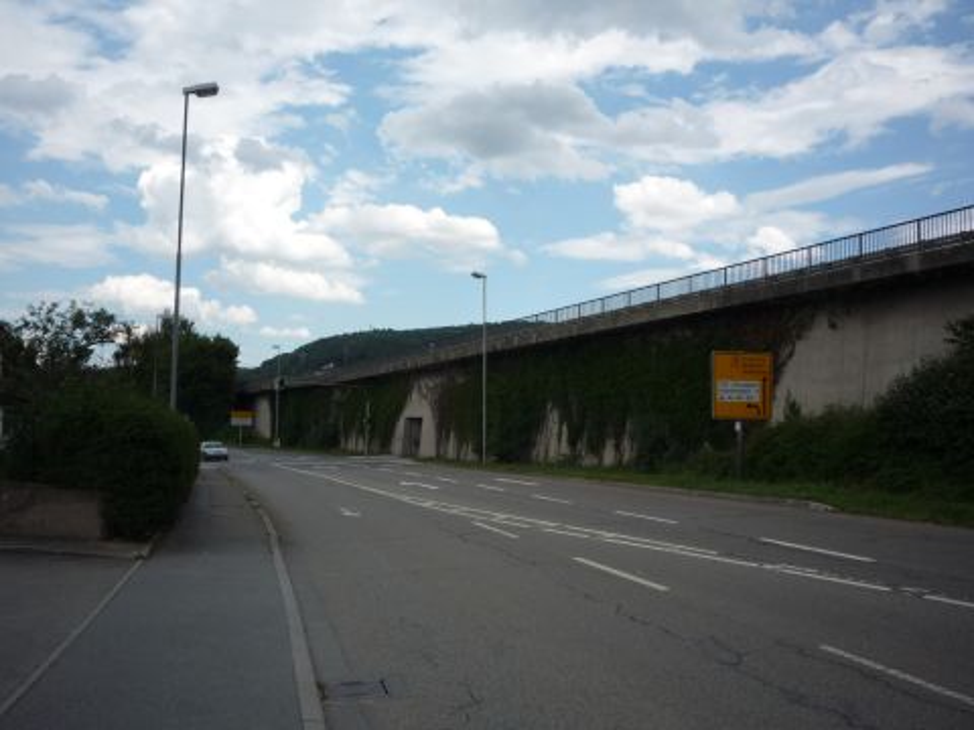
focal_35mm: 32
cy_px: 365
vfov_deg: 44.2
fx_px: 900
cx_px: 487
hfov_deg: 56.8
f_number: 5
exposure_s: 1/400
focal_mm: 5.2
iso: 100
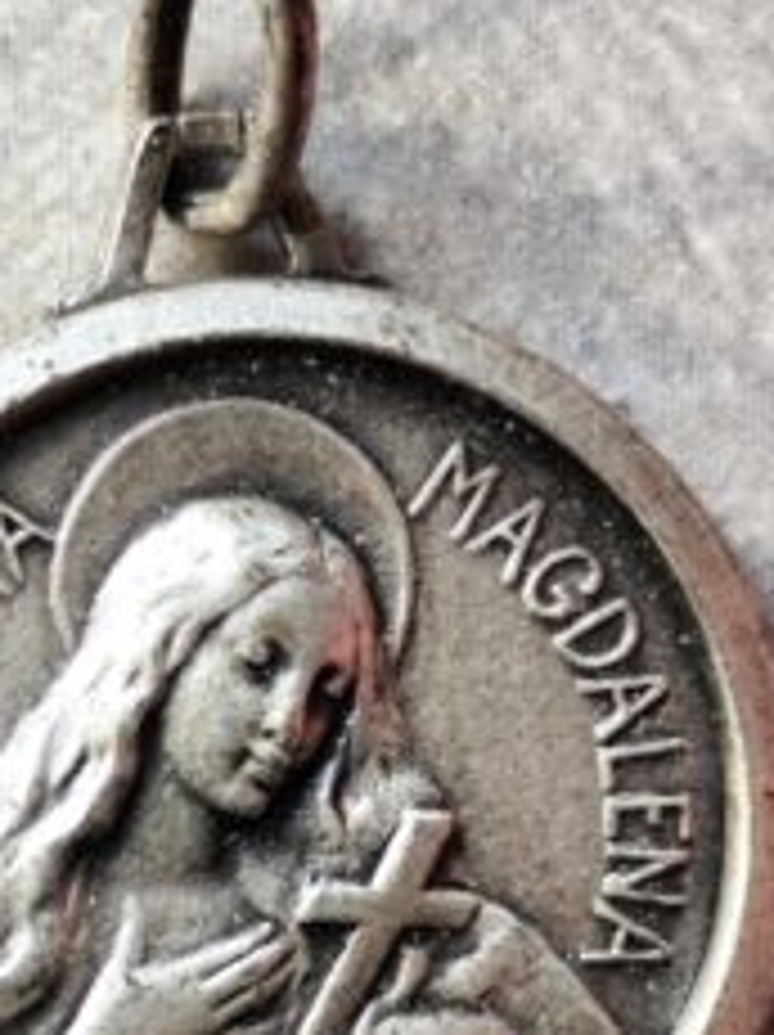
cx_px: 333
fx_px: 4839
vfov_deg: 12.2
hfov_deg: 9.1
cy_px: 630
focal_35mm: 162
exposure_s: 1/50
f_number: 1.65
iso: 160
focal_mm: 6.19
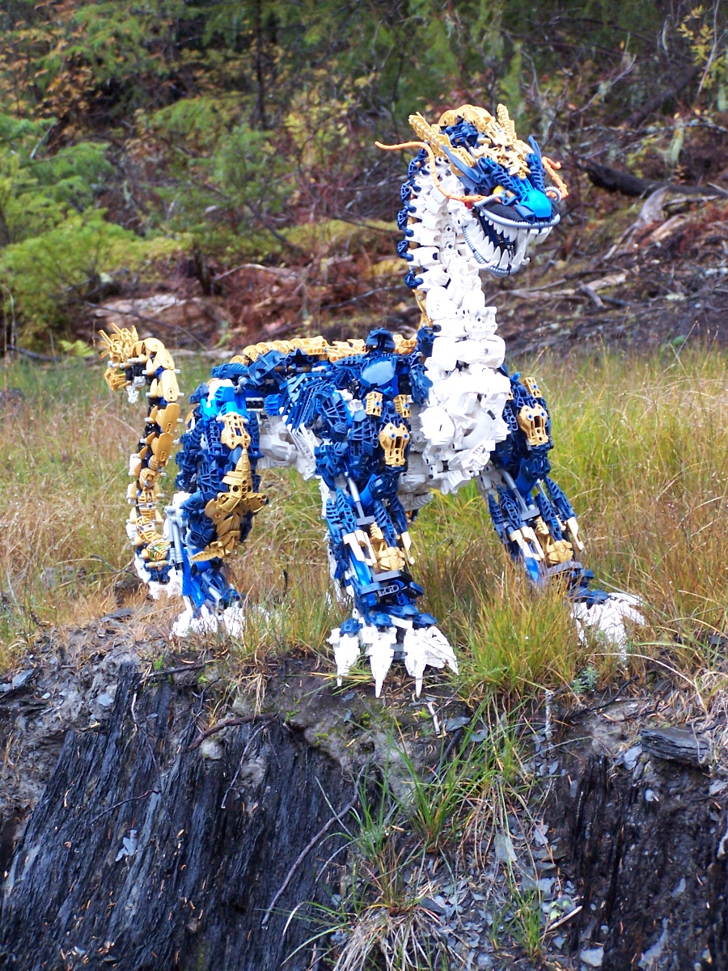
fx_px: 3281
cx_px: 364
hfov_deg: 12.7
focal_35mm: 117
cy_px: 486
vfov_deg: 16.8
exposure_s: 1/20
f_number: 3.2
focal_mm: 19.4
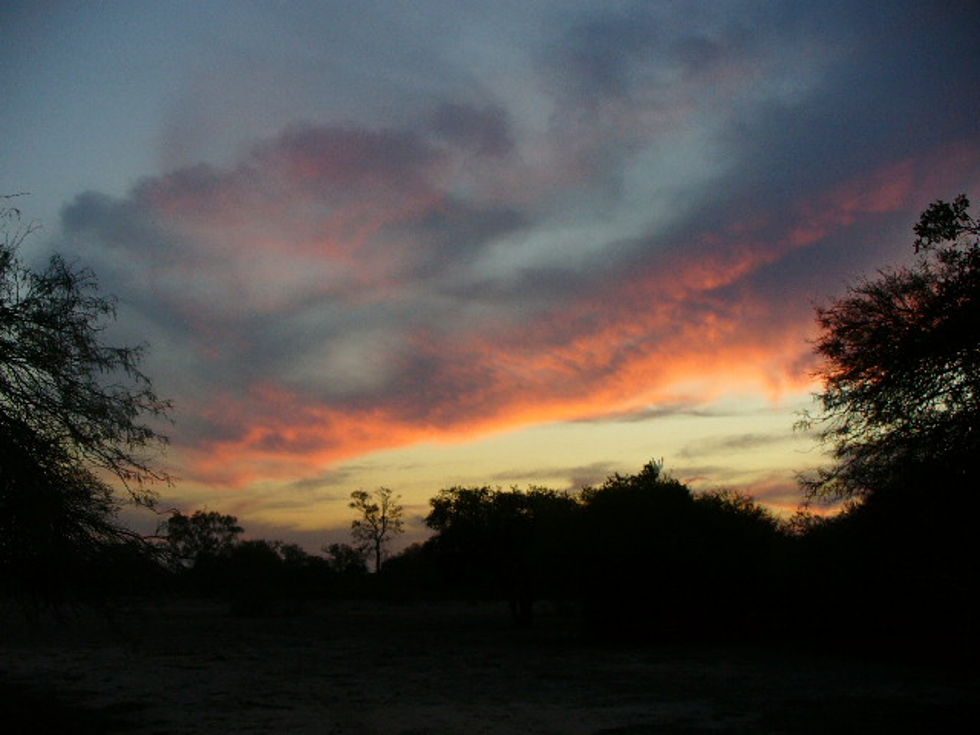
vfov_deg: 38.7
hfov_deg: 50.1
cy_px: 368
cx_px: 490
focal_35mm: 37
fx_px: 1047
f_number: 2.8
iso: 100
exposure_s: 1/60
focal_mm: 6.1
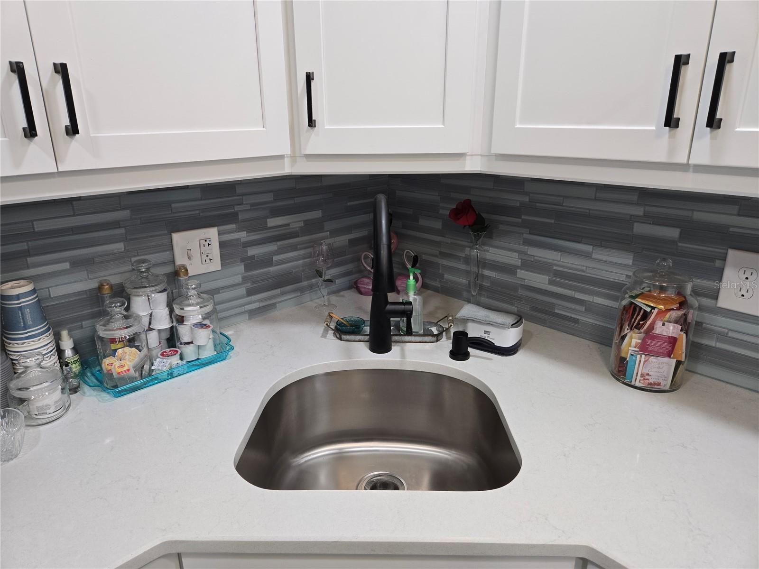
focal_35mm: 23
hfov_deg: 73.9
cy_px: 284
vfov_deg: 58.9
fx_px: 504
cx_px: 380
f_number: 1.8
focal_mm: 5.4
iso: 125
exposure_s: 1/120
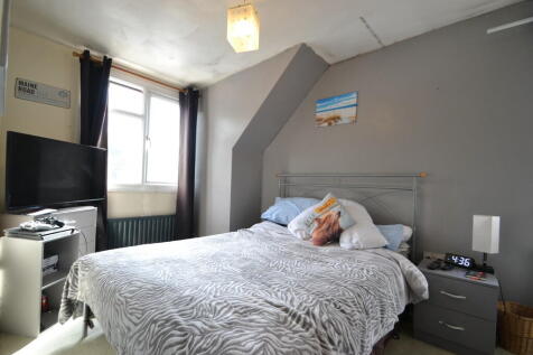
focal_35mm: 15
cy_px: 178
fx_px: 222
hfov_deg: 100.4
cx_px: 266
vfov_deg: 77.3
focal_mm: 10
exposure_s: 1/100
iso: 400
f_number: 5
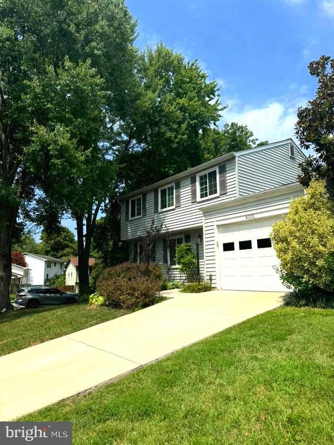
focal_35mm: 24
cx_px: 167
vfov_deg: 71.6
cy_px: 222
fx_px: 309
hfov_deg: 56.8
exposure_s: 1/6410
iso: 80
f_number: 1.78
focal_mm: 6.76
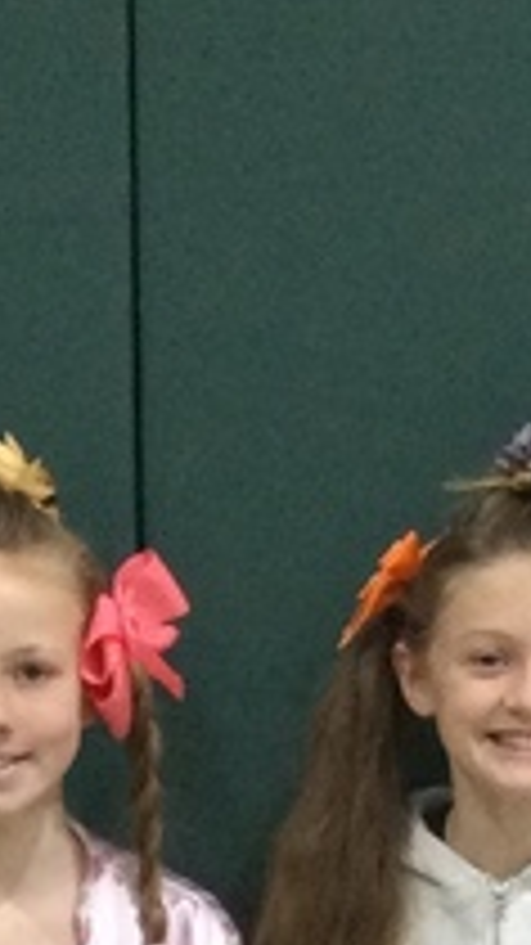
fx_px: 4133
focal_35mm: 165
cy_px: 1138
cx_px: 387
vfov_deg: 12.7
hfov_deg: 7.3
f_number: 2.4
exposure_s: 1/30
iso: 100
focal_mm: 3.3
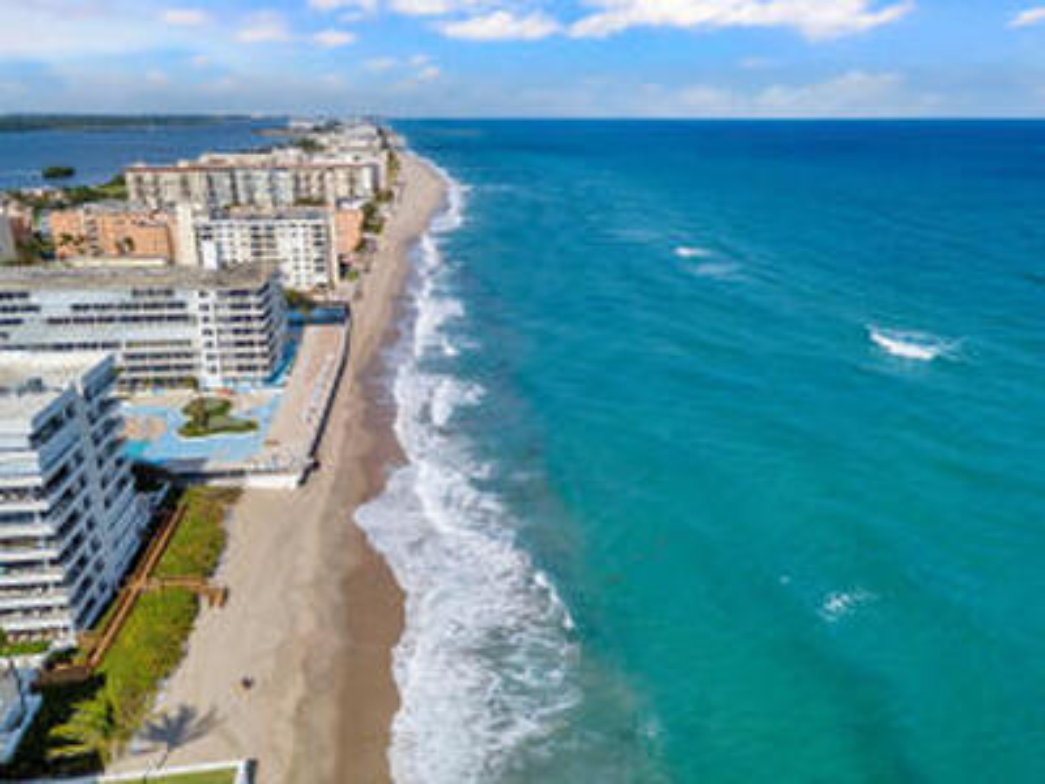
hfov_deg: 67.3
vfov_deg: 53.1
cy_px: 392
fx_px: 785
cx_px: 522
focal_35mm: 26
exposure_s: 1/2800
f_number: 2.2
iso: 100
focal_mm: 4.73
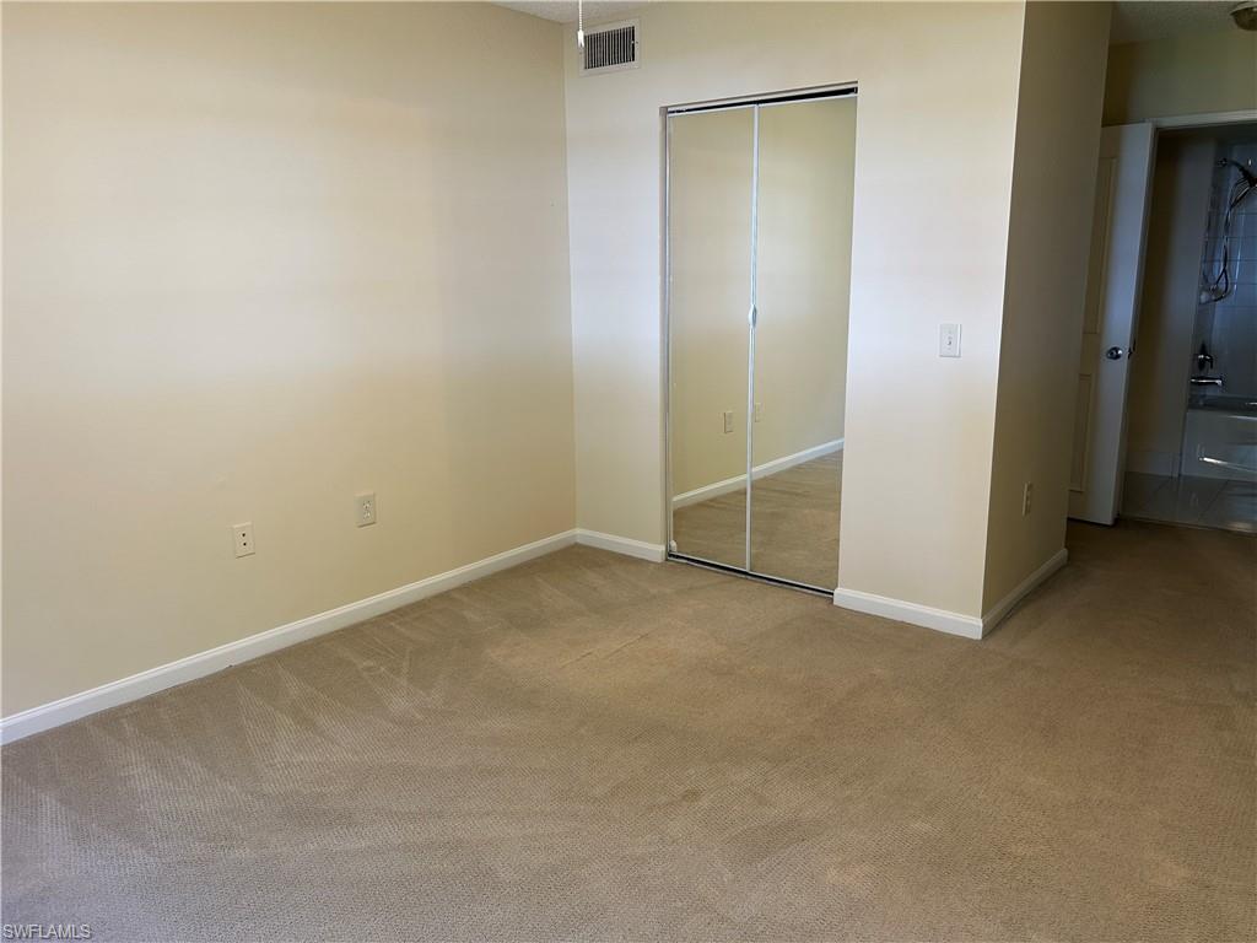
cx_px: 628
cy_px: 472
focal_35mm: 26
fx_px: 944
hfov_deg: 67.3
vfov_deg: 53.1
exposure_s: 1/60
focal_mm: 5.7
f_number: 1.5
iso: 64
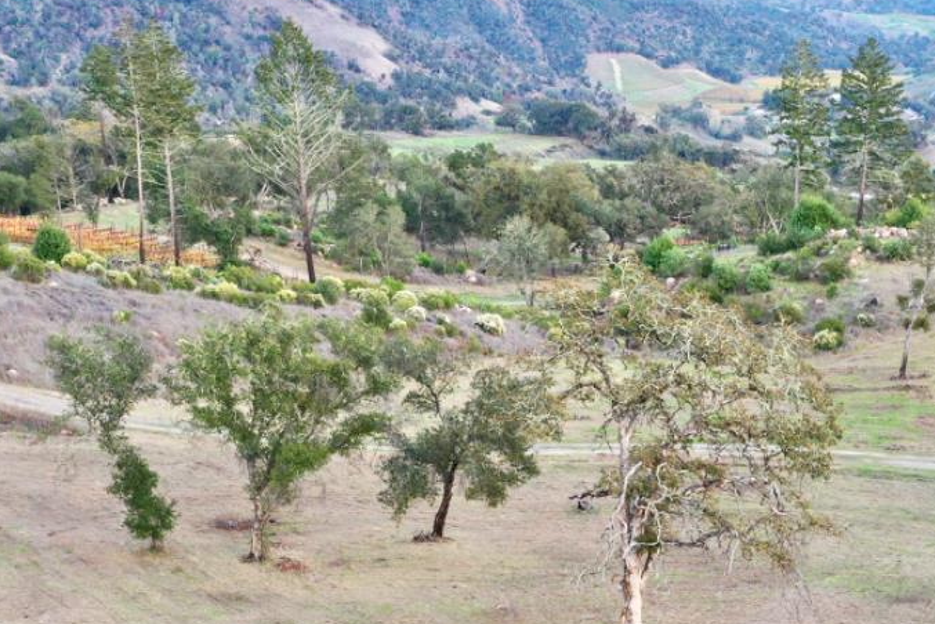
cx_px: 610
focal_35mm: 62
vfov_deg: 21.5
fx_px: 1611
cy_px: 559
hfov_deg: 32.1
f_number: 6.3
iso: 200
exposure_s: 1/30
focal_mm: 10.26
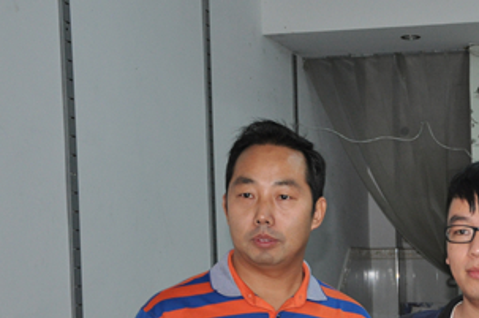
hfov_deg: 23.2
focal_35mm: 84
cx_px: 485
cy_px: 319
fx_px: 1117
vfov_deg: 15.9
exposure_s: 1/60
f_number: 4
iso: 800
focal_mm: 25
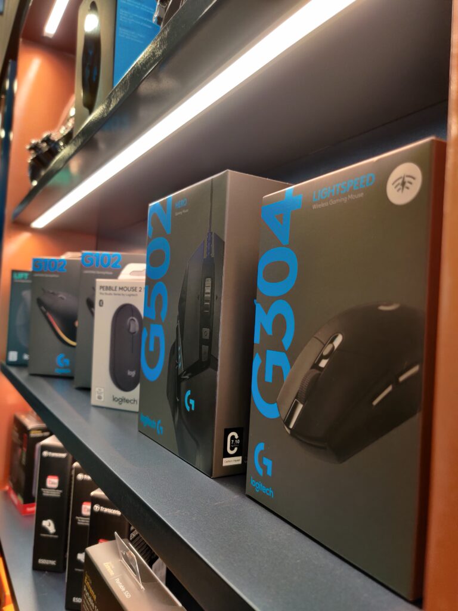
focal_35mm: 27
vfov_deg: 65.3
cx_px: 229
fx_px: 476
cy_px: 306
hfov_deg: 51.4
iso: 320
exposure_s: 1/33
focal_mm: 4.75
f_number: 1.65
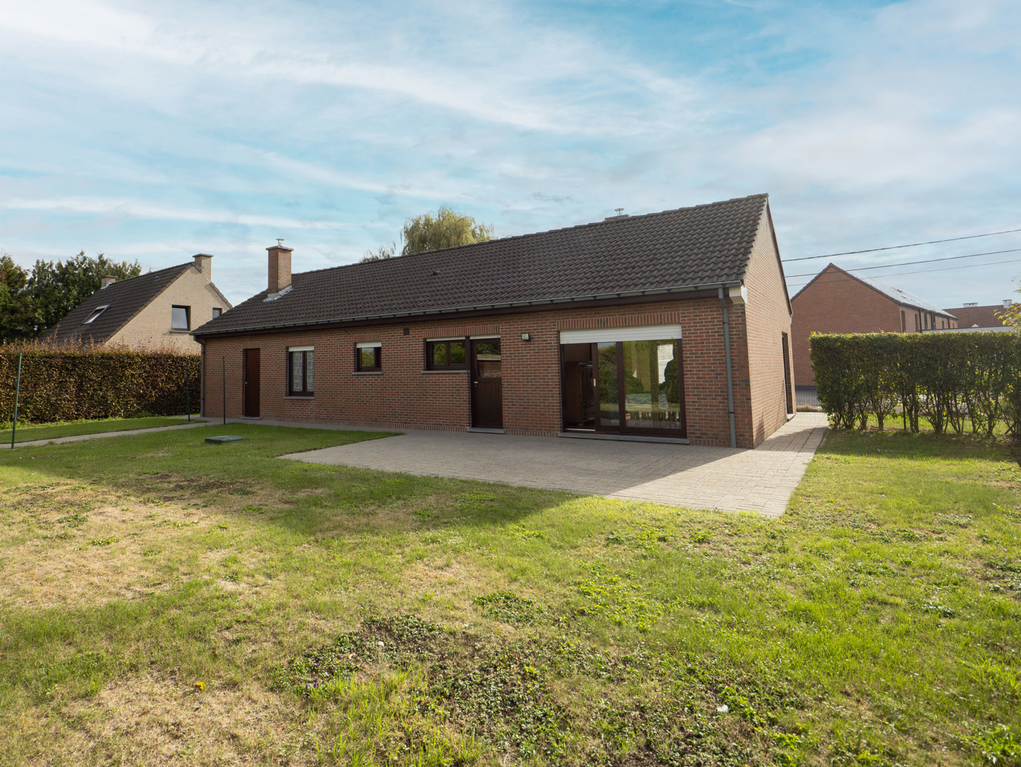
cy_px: 321
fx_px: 561
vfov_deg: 68.3
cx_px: 449
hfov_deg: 84.3
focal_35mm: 19
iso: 200
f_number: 4
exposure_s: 1/1000
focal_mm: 8
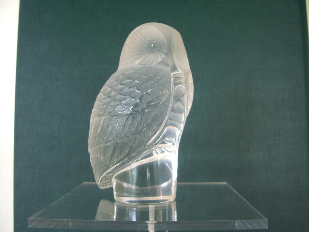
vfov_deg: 37.7
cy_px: 116
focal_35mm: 38
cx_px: 154
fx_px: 339
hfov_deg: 49.0
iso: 100
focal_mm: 5.8
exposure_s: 1/13
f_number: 2.6
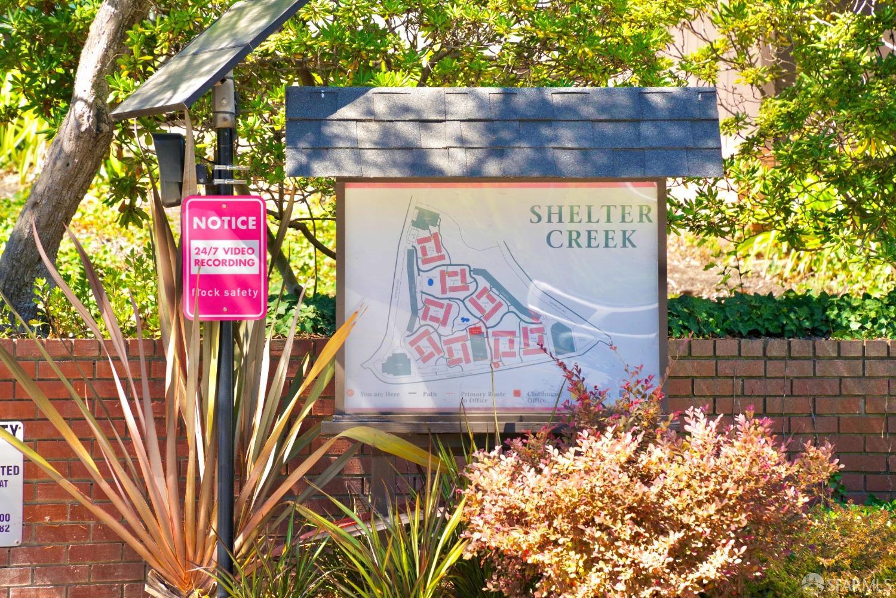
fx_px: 4977
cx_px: 448
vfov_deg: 6.9
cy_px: 299
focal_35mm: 200
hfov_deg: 10.3
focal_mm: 200
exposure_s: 1/500
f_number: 5.6
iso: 320
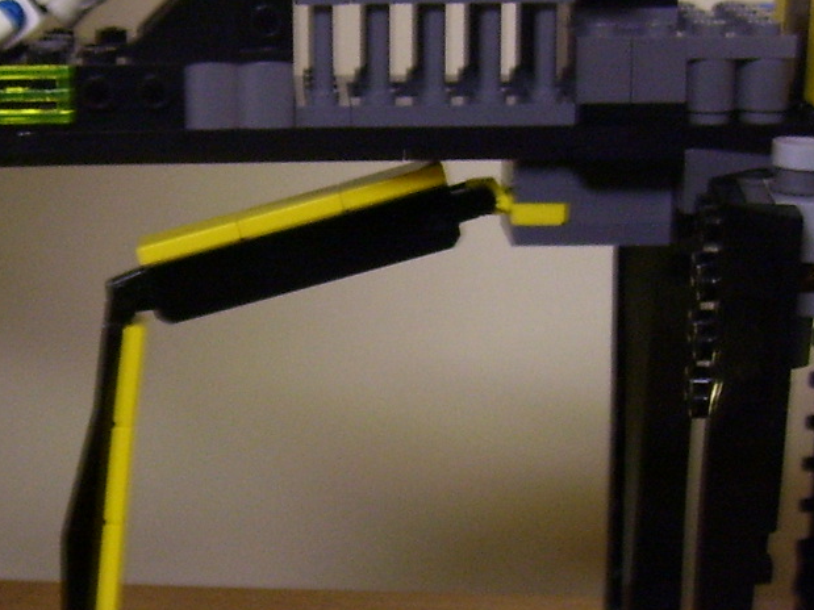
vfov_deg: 16.2
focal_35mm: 91
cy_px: 306
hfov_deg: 21.5
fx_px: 2139
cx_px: 318
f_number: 2.7
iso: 160
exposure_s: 1/8
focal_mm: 5.6
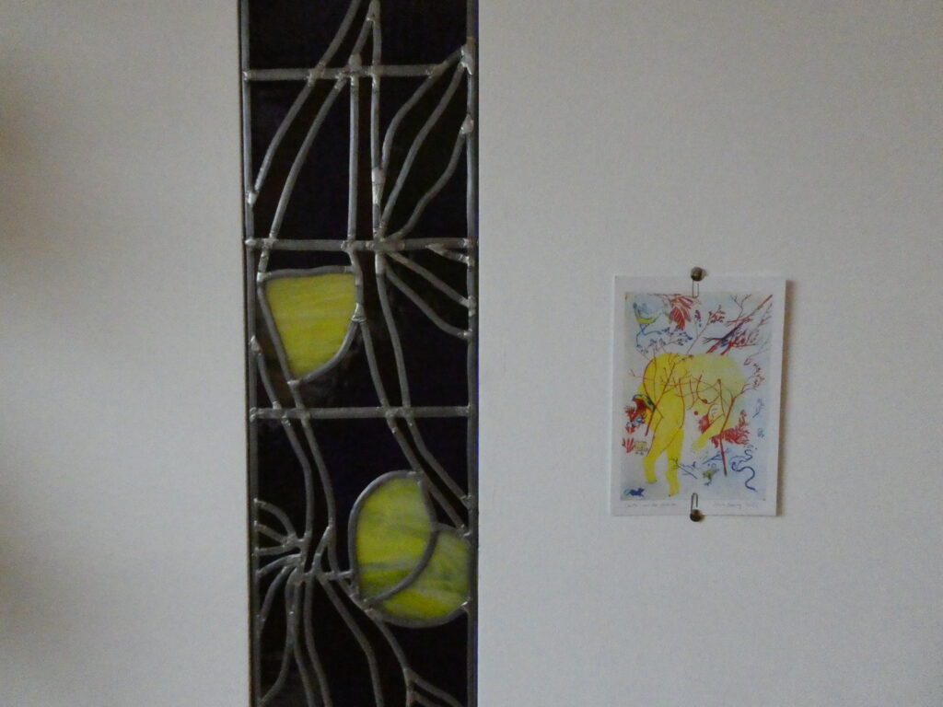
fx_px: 654
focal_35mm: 24
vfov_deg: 56.8
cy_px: 354
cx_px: 472
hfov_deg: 71.6
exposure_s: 1/125
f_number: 3.3
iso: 3200
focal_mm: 4.3
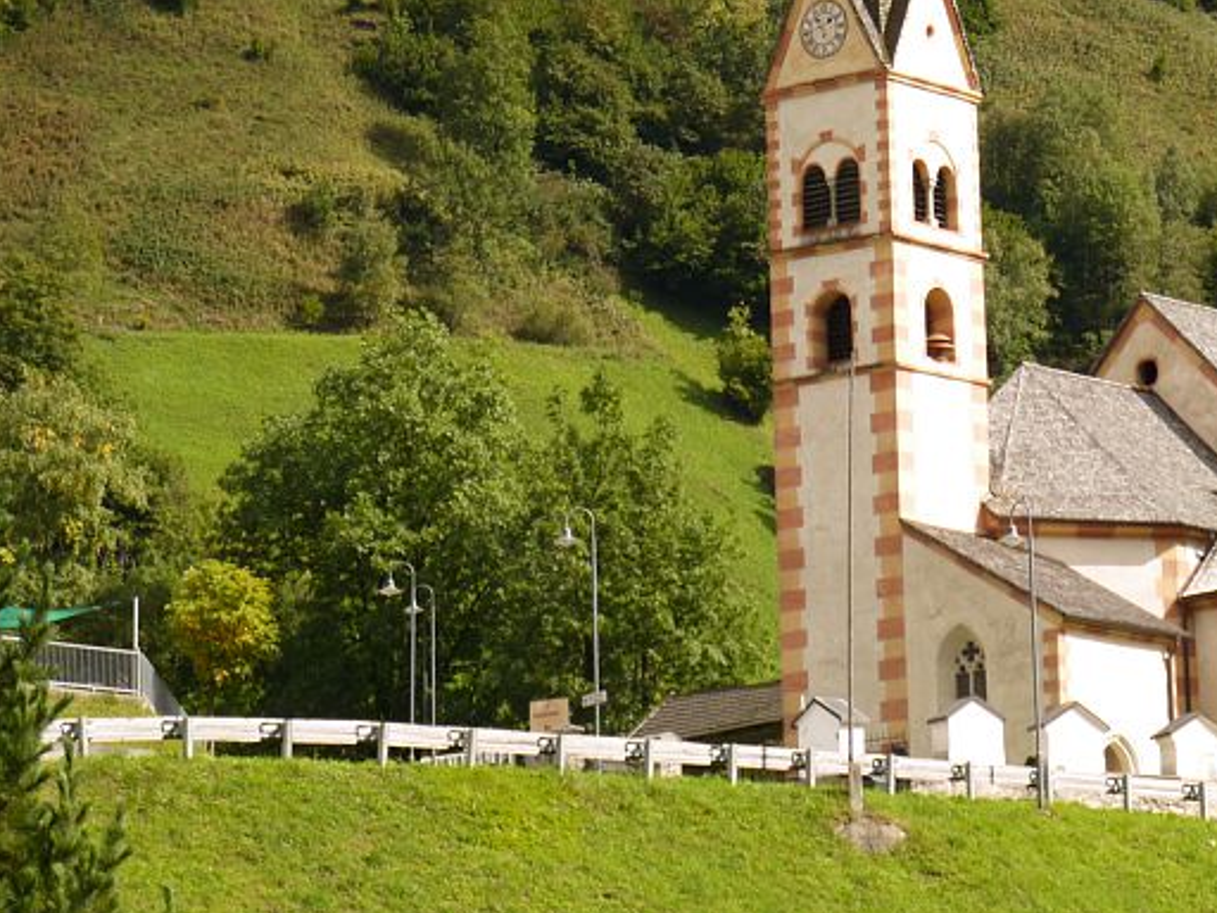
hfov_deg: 11.7
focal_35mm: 168
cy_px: 147
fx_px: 5906
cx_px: 948
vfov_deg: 8.8
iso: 160
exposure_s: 1/320
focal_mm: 42
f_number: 8
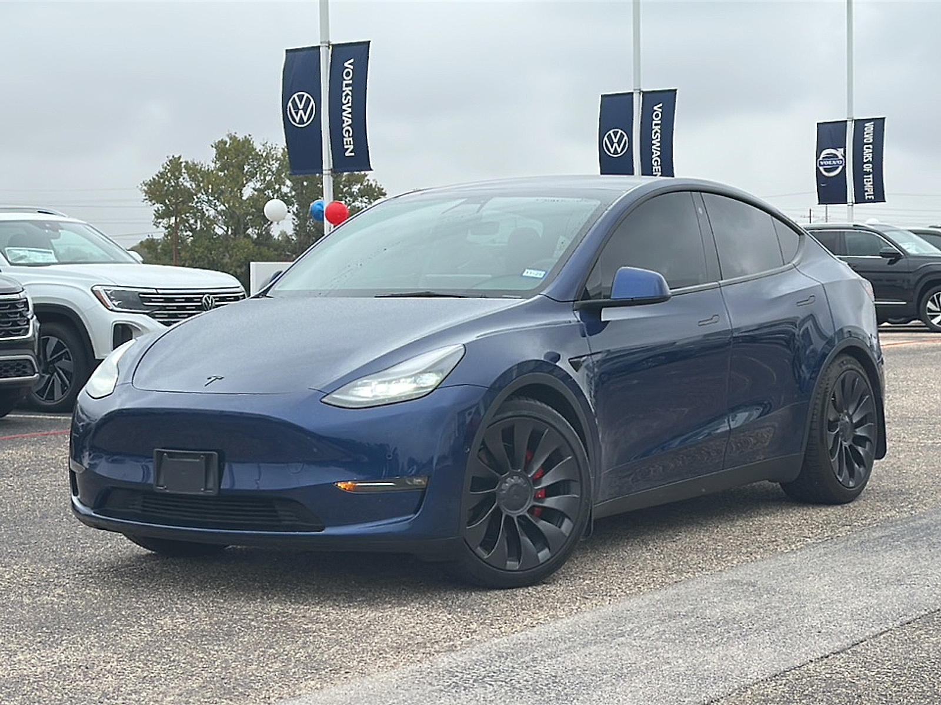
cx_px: 470
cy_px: 352
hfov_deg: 31.2
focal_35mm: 62
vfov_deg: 23.7
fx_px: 1685
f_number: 1.78
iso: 64
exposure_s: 1/1245
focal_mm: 6.86
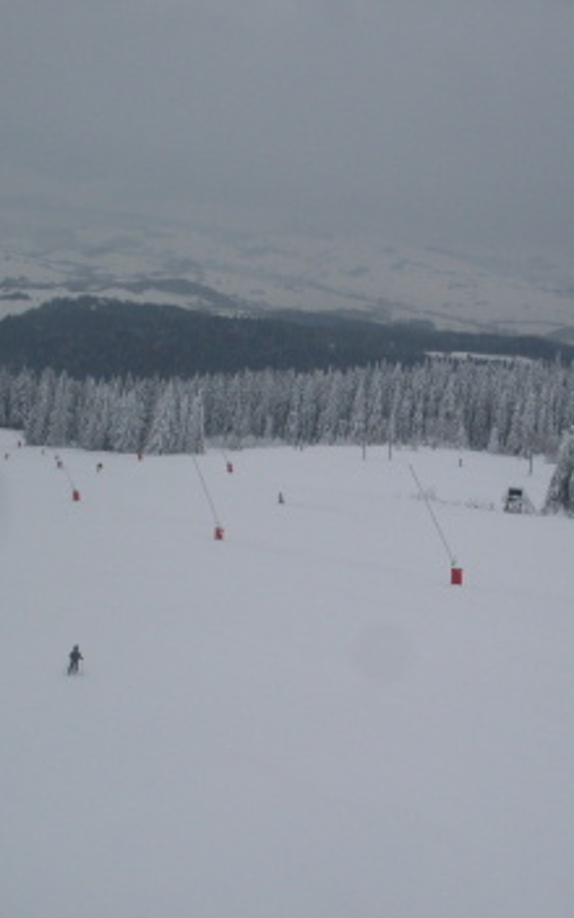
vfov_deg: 36.9
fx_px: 1377
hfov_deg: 23.4
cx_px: 397
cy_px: 467
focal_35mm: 55
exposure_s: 1/350
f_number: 8.4
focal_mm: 6.3
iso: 80
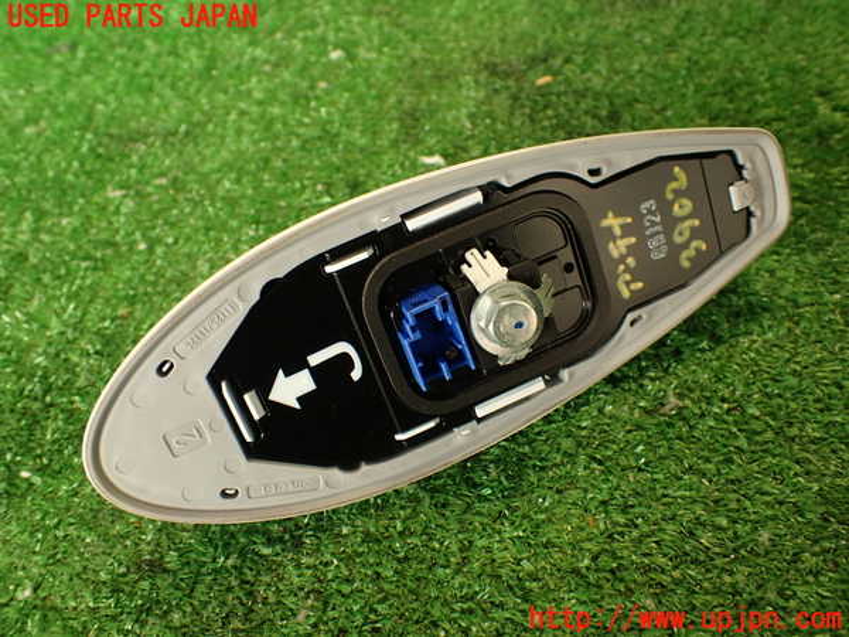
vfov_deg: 44.2
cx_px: 424
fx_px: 785
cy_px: 318
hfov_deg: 56.8
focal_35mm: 32
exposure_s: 1/30
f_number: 2.4
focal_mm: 5.79
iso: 200
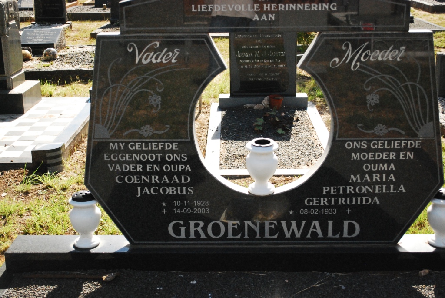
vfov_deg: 25.8
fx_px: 650
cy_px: 149
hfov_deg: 37.8
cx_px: 222
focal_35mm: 52
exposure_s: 1/4000
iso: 1600
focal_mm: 35
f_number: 5.3
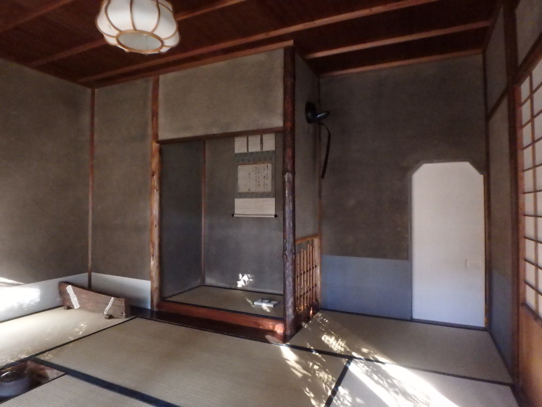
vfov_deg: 63.4
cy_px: 204
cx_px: 271
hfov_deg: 79.0
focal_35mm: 21
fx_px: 329
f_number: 3.5
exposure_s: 1/8
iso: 1600
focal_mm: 3.7
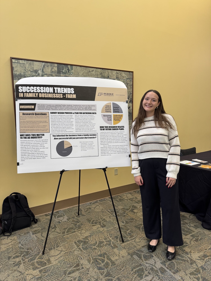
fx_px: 195
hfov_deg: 56.8
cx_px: 106
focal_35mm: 24
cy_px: 140
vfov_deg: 71.6
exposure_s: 1/120
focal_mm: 6.76
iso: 125
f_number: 1.78
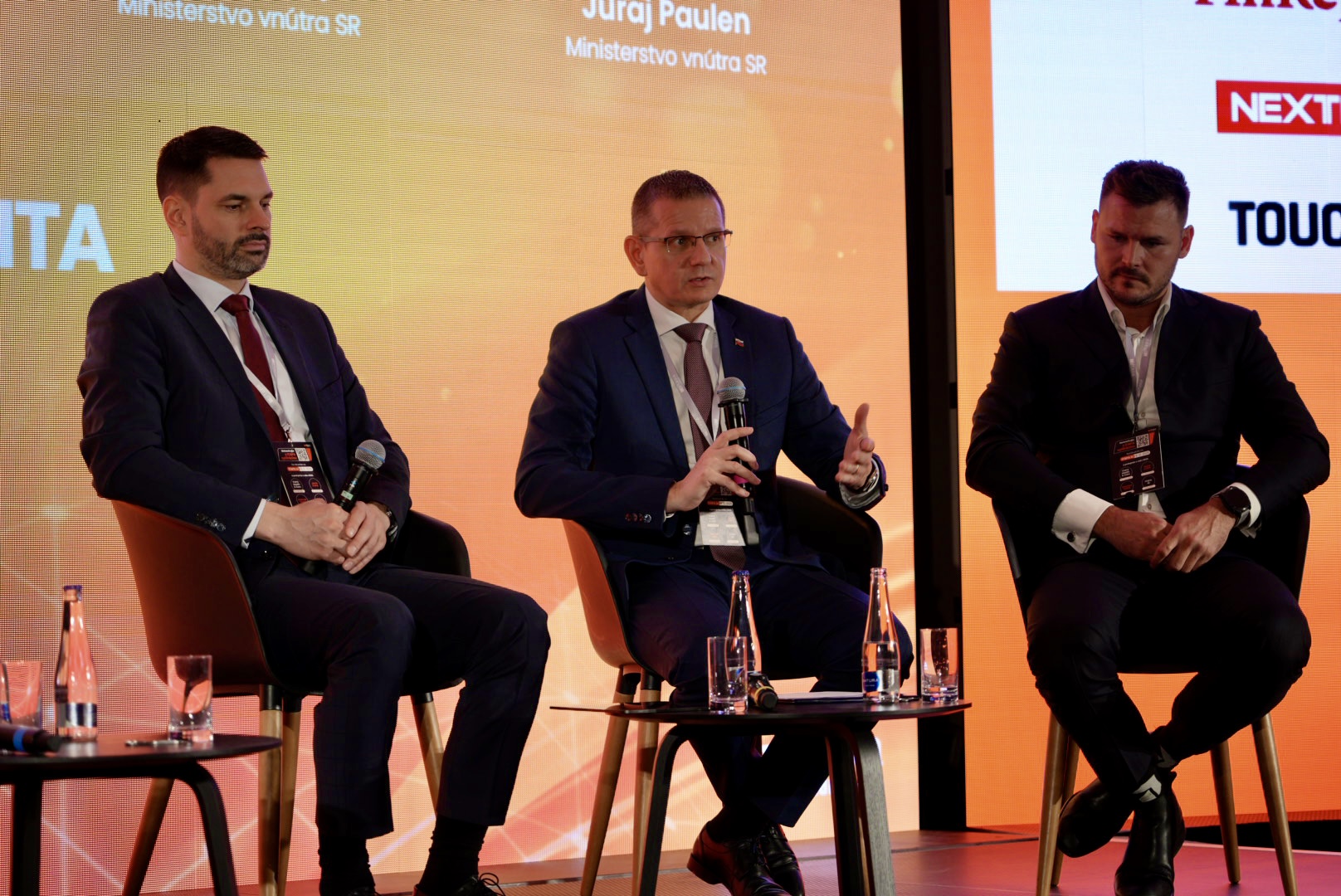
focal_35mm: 105
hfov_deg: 19.4
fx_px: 3914
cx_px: 670
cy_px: 448
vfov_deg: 13.1
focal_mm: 105
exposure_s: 1/160
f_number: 4
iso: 400
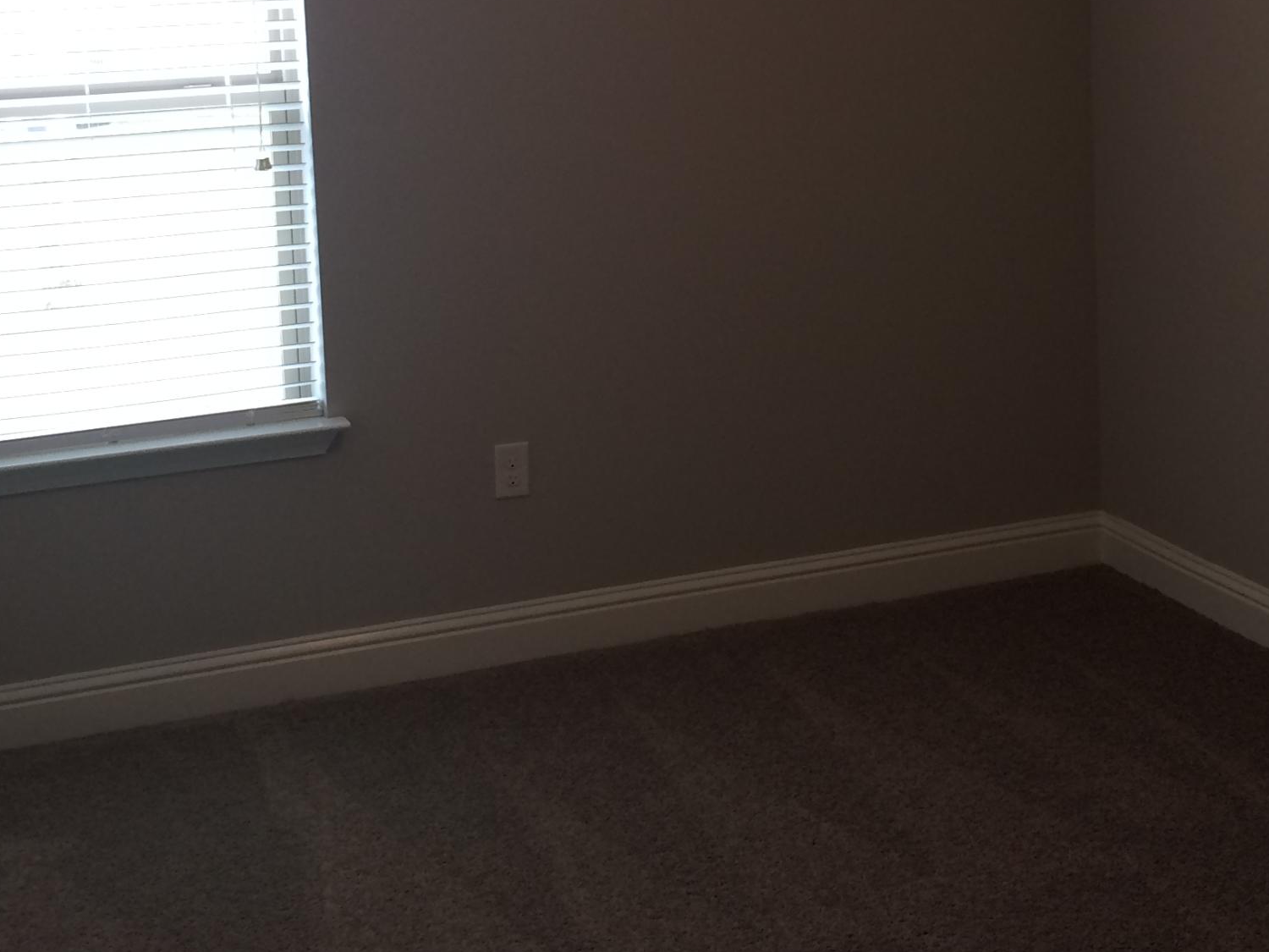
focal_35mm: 58
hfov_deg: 33.1
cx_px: 762
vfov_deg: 24.7
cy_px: 140
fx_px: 2126
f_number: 2.2
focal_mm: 4.15
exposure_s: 1/30
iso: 50
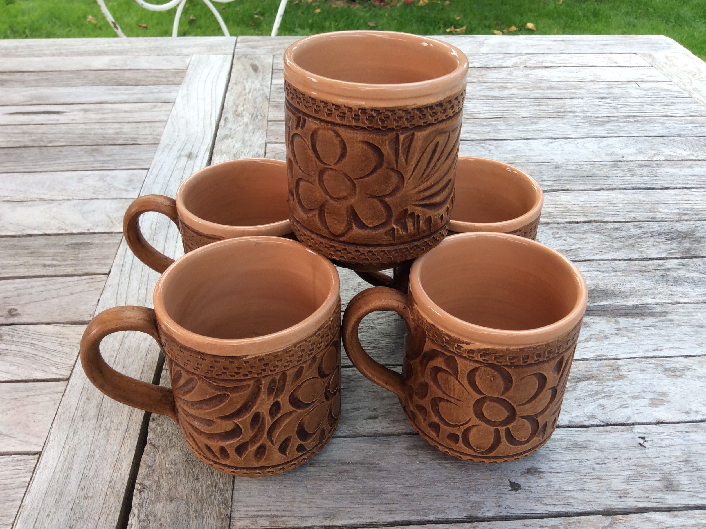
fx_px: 673
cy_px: 272
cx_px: 358
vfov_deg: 42.9
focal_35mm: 33
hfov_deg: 55.4
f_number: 2.4
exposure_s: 1/241
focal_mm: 3.3
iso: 32
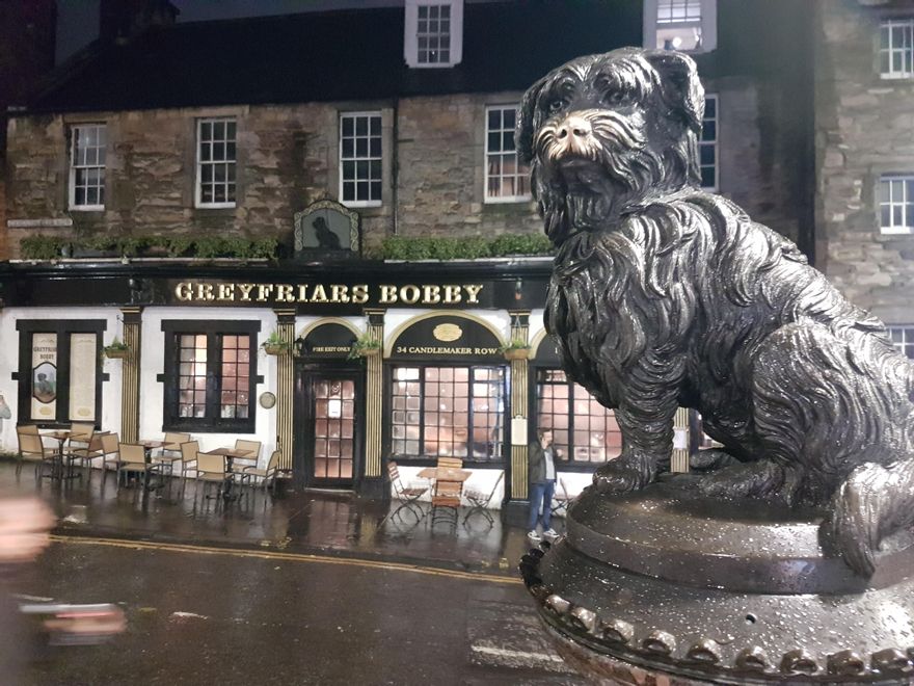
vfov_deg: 53.1
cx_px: 457
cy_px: 343
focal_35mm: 26
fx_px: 687
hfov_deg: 67.3
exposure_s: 1/10
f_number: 1.7
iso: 800
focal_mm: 4.2
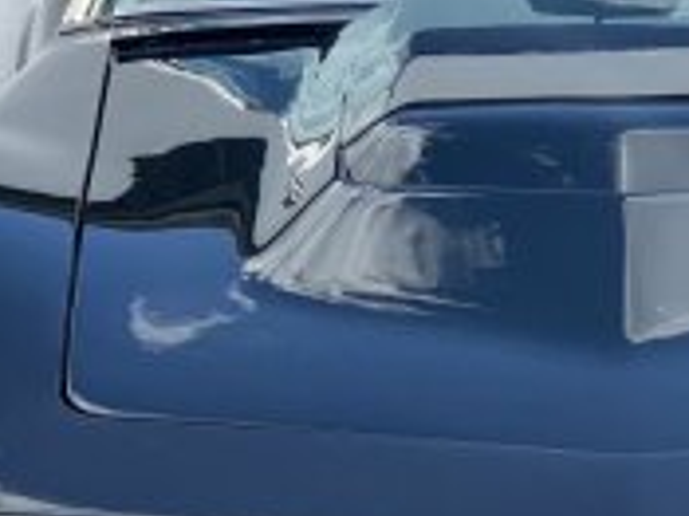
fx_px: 3779
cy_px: 433
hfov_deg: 10.4
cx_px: 626
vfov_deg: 7.8
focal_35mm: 190
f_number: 2.4
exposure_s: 1/695
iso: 16
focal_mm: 6
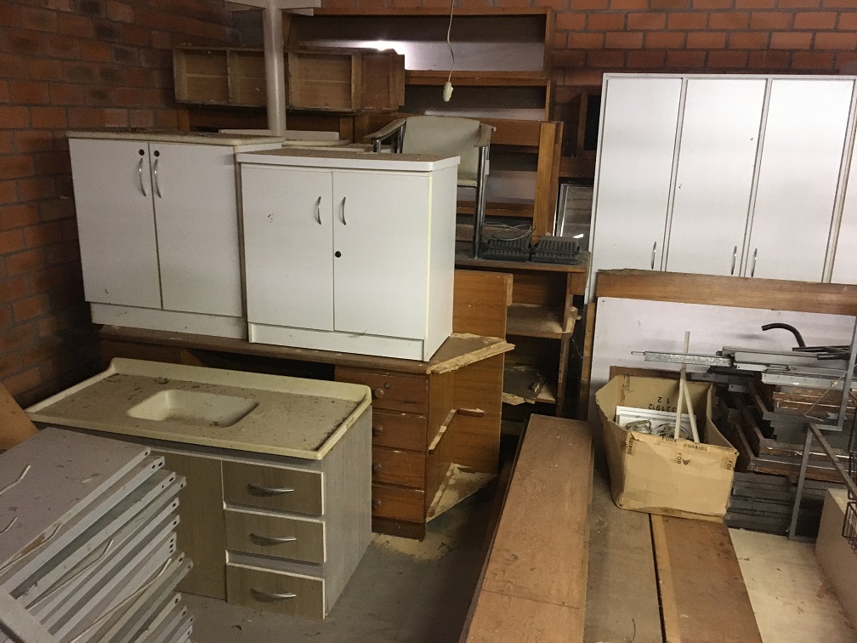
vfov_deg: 48.2
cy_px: 322
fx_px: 718
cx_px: 428
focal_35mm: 29
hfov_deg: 61.7
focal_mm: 4.15
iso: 200
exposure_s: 1/30
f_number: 2.2
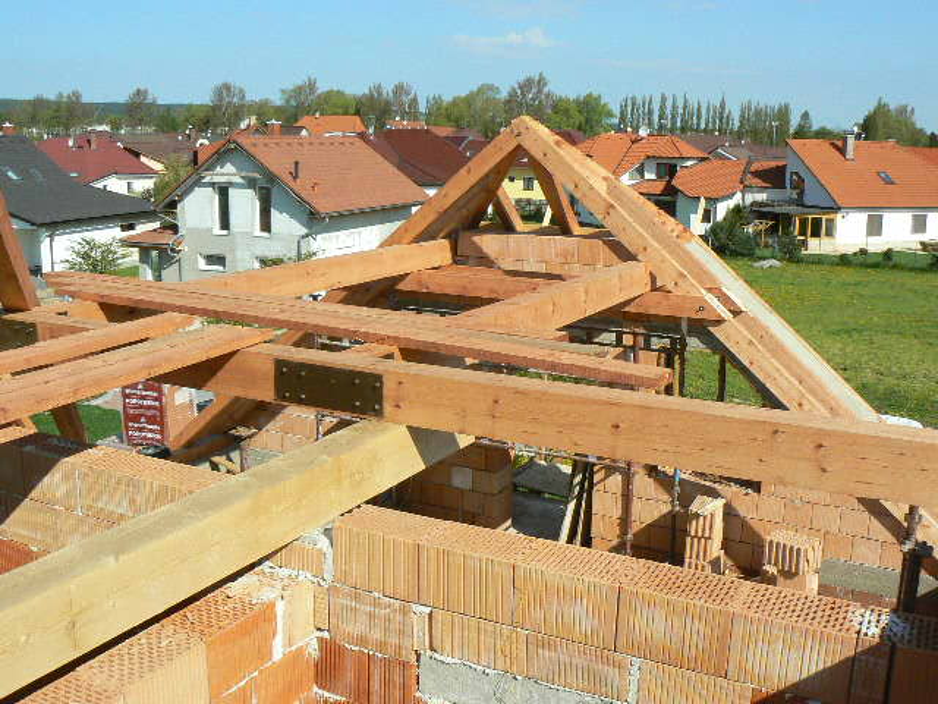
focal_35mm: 36
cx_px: 469
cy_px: 352
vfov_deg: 39.7
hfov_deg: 51.4
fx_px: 976
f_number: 8
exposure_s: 1/800
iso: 200
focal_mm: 6
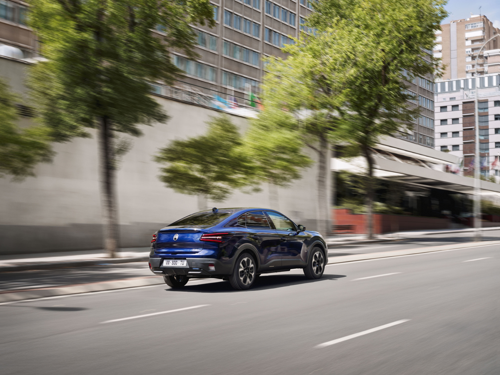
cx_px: 250
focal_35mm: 50
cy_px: 188
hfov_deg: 38.2
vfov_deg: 29.1
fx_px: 722
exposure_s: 1/160
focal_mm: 62.9
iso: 125
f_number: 8
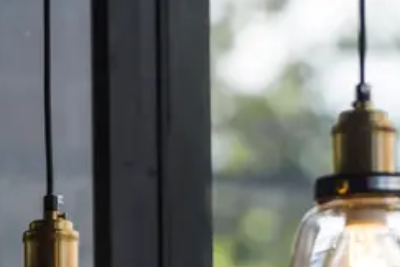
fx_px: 5969
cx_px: 7
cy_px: 298
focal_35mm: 537
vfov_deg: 2.6
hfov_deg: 3.8
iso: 200
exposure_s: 1/200
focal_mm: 145
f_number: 4.8
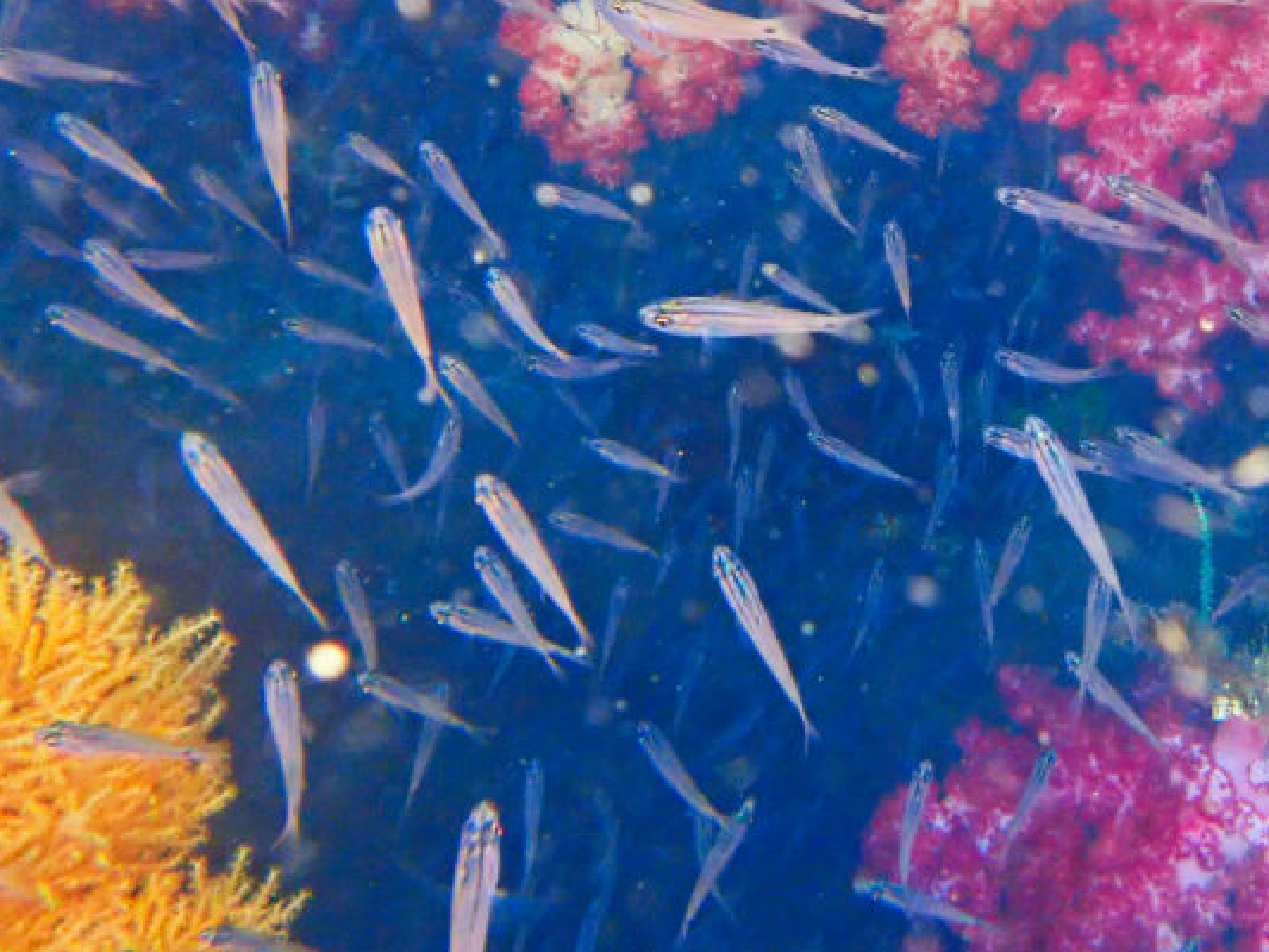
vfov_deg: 29.4
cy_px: 150
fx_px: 1760
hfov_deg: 38.0
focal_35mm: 48
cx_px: 1036
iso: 400
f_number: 2.8
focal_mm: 4.5
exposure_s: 1/60
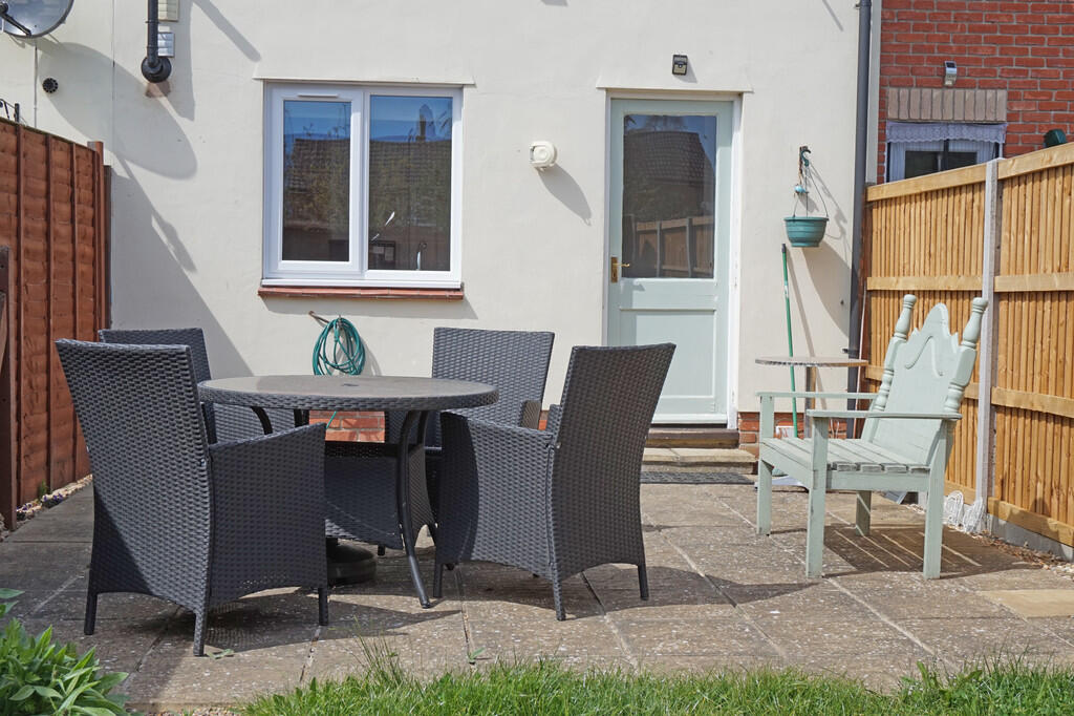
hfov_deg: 42.3
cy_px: 358
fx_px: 1387
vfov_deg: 28.9
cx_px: 537
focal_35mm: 46
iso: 100
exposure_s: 1/200
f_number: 8
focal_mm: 31
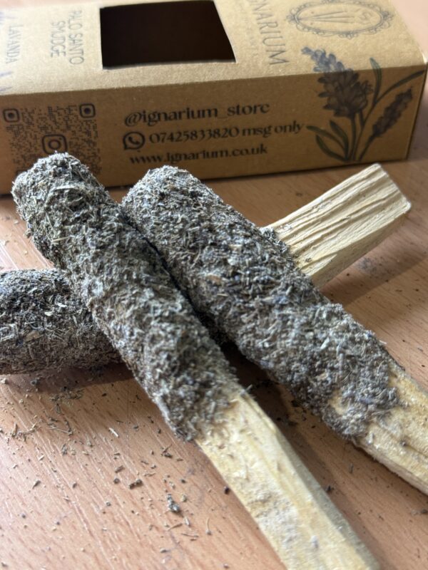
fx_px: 791
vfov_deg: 39.7
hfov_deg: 30.3
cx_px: 214
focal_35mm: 48
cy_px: 285
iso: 125
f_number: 1.78
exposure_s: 1/50
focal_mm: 6.76
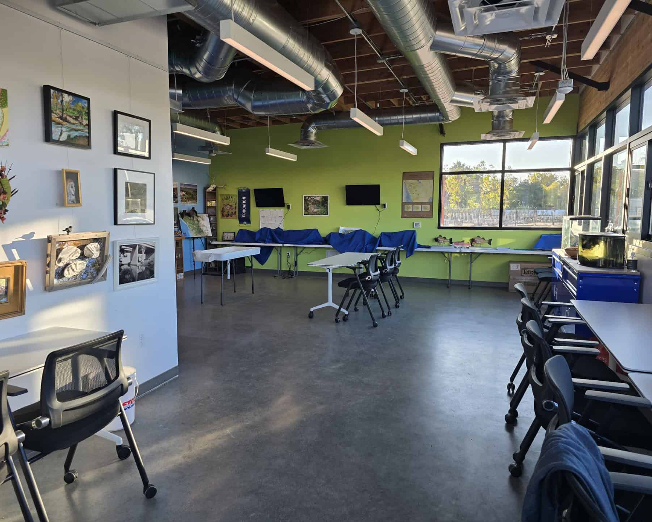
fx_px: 463
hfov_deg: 70.2
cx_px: 307
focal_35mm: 24
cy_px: 261
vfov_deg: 58.8
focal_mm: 6.3
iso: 50
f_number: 1.7
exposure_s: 1/180
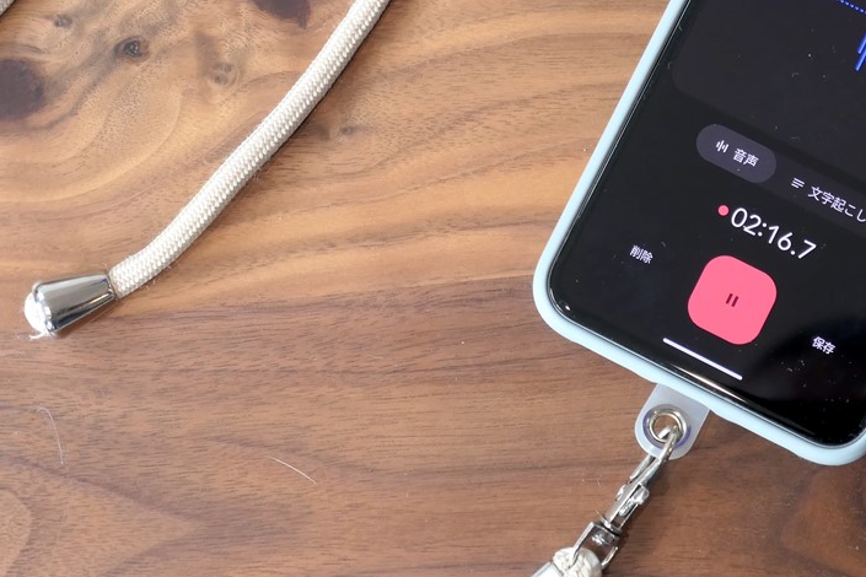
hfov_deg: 18.7
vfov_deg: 12.5
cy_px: 98
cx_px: 612
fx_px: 2622
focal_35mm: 109
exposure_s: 1/80
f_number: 4.5
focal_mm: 22
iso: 640
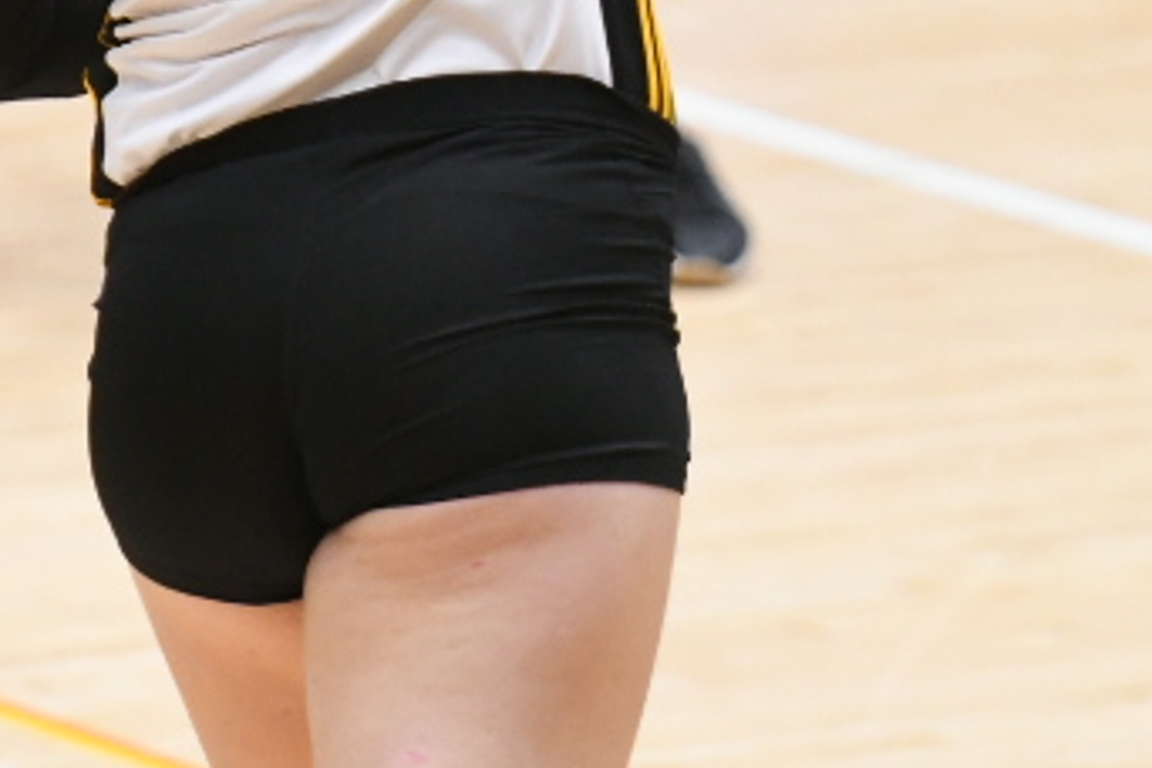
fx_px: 22750
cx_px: 340
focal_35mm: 711
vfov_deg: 1.9
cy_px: -276
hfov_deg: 2.9
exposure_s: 1/1000
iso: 4000
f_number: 2.8
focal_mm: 150
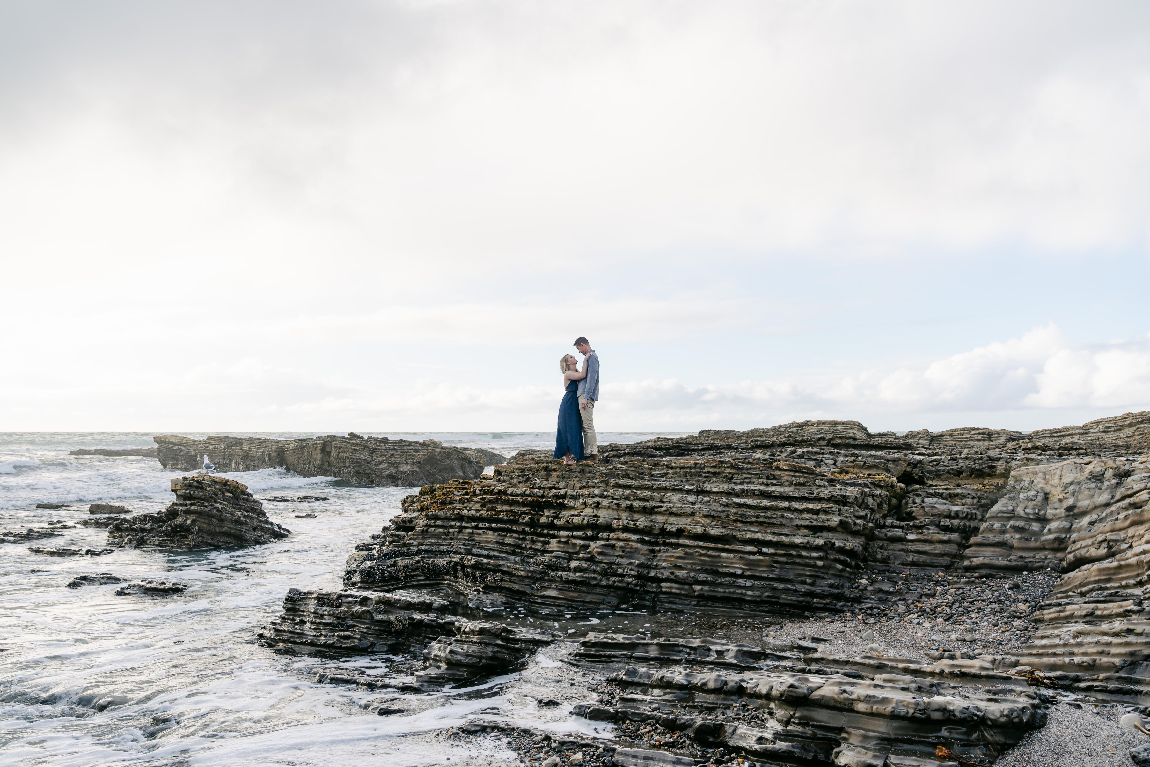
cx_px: 575
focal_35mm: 29
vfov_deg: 45.0
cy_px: 384
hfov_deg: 63.7
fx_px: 926
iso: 100
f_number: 5.6
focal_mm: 29
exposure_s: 1/200
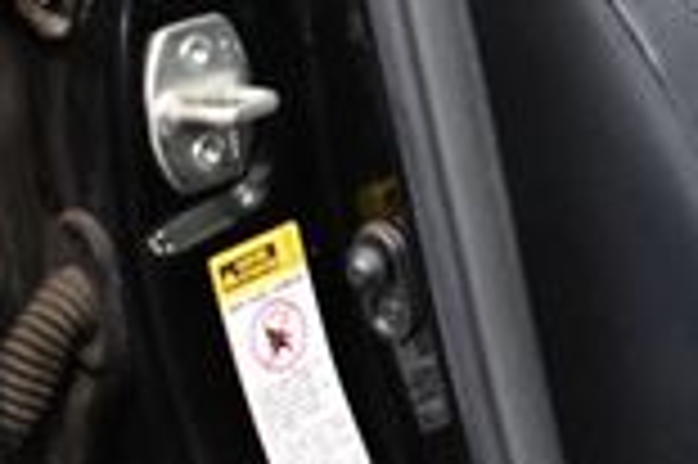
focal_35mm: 149
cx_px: 1283
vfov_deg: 9.1
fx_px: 2886
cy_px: -126
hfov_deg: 12.5
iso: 3200
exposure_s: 1/100
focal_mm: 18
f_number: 3.5
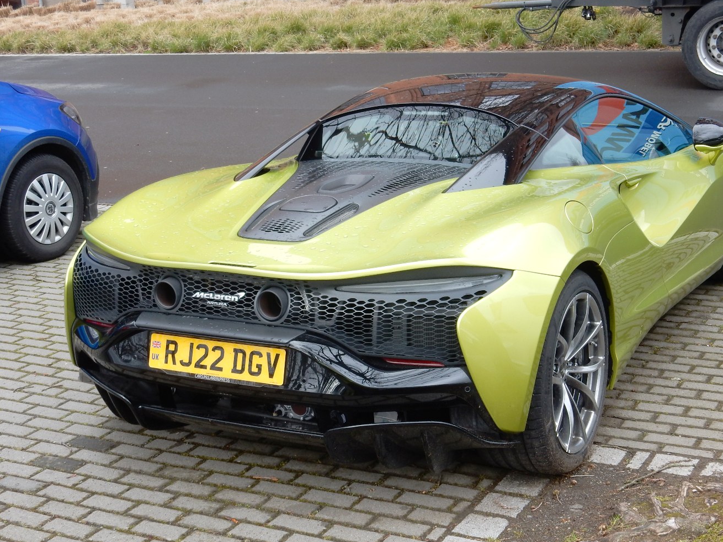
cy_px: 238
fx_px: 1274
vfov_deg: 24.0
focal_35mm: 61
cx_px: 379
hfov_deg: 31.7
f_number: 4.5
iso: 125
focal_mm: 9
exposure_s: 1/125
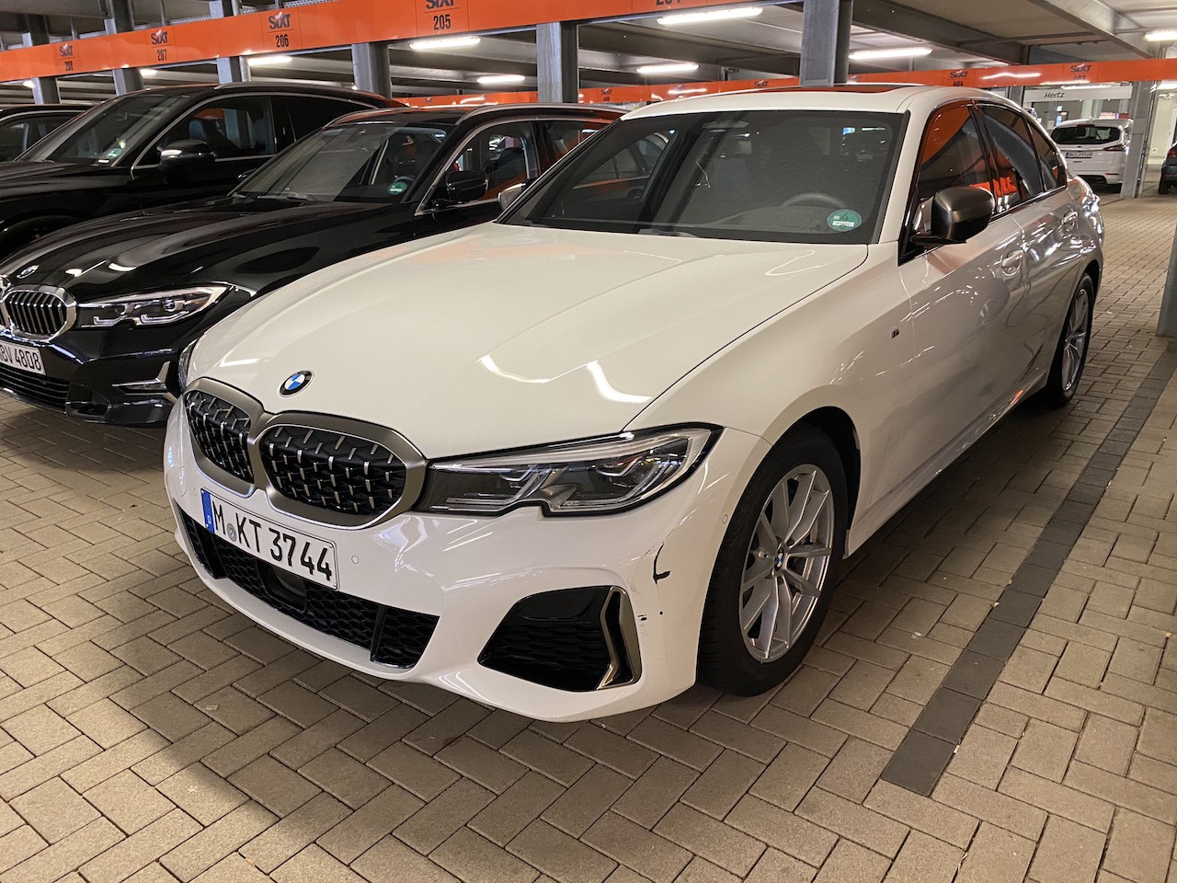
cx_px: 588
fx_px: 884
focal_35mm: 26
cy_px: 442
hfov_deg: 67.3
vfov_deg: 53.1
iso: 400
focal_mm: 4.25
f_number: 1.8
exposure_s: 1/50
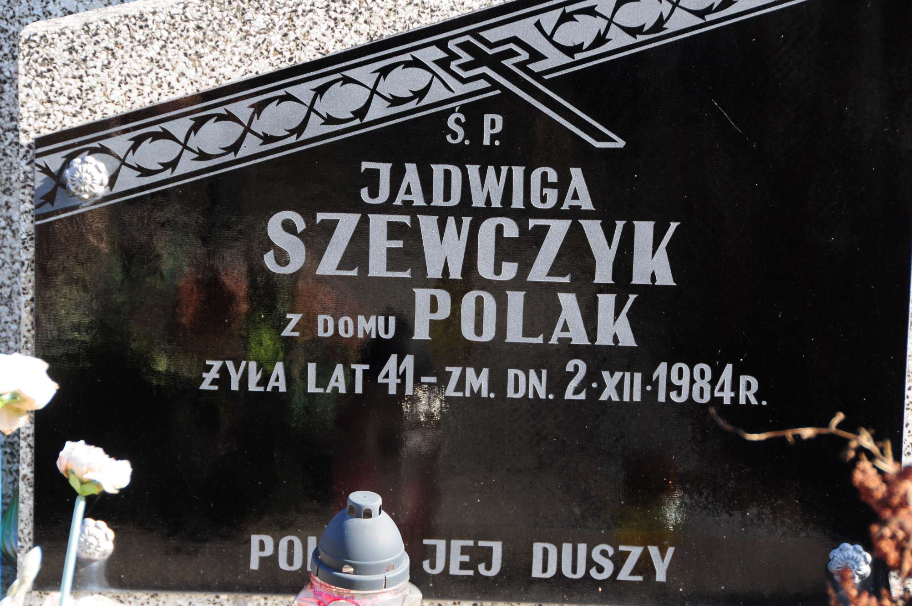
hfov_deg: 12.2
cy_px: 306
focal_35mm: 169
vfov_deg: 8.1
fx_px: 4264
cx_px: 452
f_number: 7.1
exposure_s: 1/200
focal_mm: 105
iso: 320
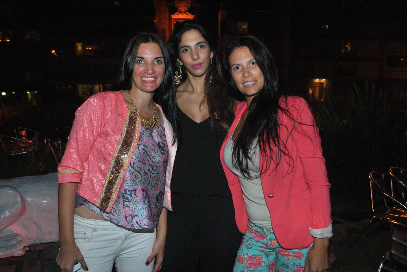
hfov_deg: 57.2
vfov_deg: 40.1
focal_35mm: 33
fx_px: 374
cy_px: 136
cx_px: 204
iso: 400
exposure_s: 1/80
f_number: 5.6
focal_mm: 22
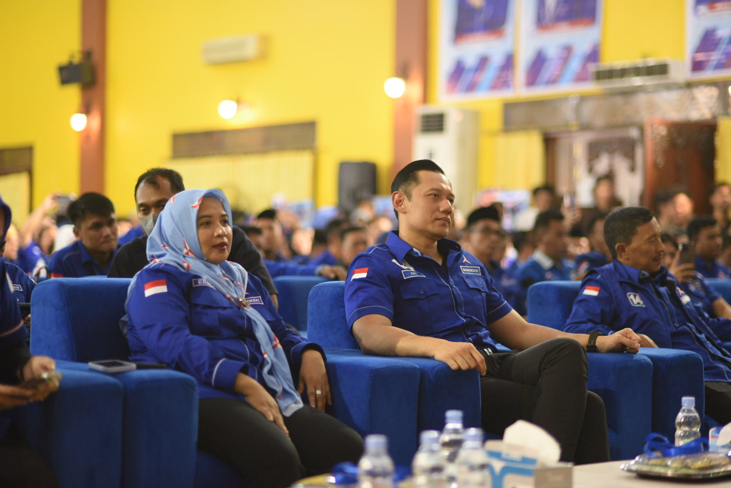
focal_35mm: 85
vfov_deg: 16.1
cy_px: 244
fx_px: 1726
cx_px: 366
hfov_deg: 23.9
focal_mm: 85
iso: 2000
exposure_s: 1/160
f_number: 2
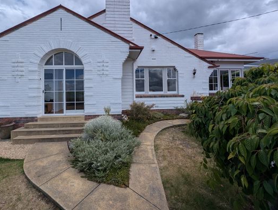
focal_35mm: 15
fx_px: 121
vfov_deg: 81.5
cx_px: 125
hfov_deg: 97.7
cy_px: 91
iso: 49
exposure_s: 1/2519
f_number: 2.2
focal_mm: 1.95
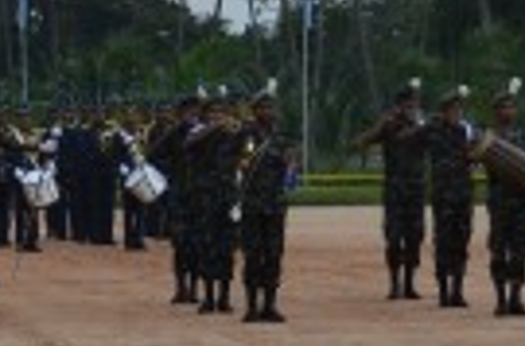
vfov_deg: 5.7
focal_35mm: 240
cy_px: 196
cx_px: 128
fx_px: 3488
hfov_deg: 8.6
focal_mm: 36
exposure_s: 1/80
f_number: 4.5
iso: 400
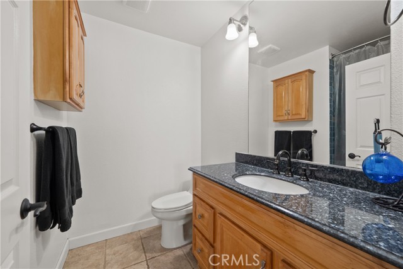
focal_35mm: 14
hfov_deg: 104.2
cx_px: 202
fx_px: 157
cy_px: 134
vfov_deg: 81.2
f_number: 10
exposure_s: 2
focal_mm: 14
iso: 100
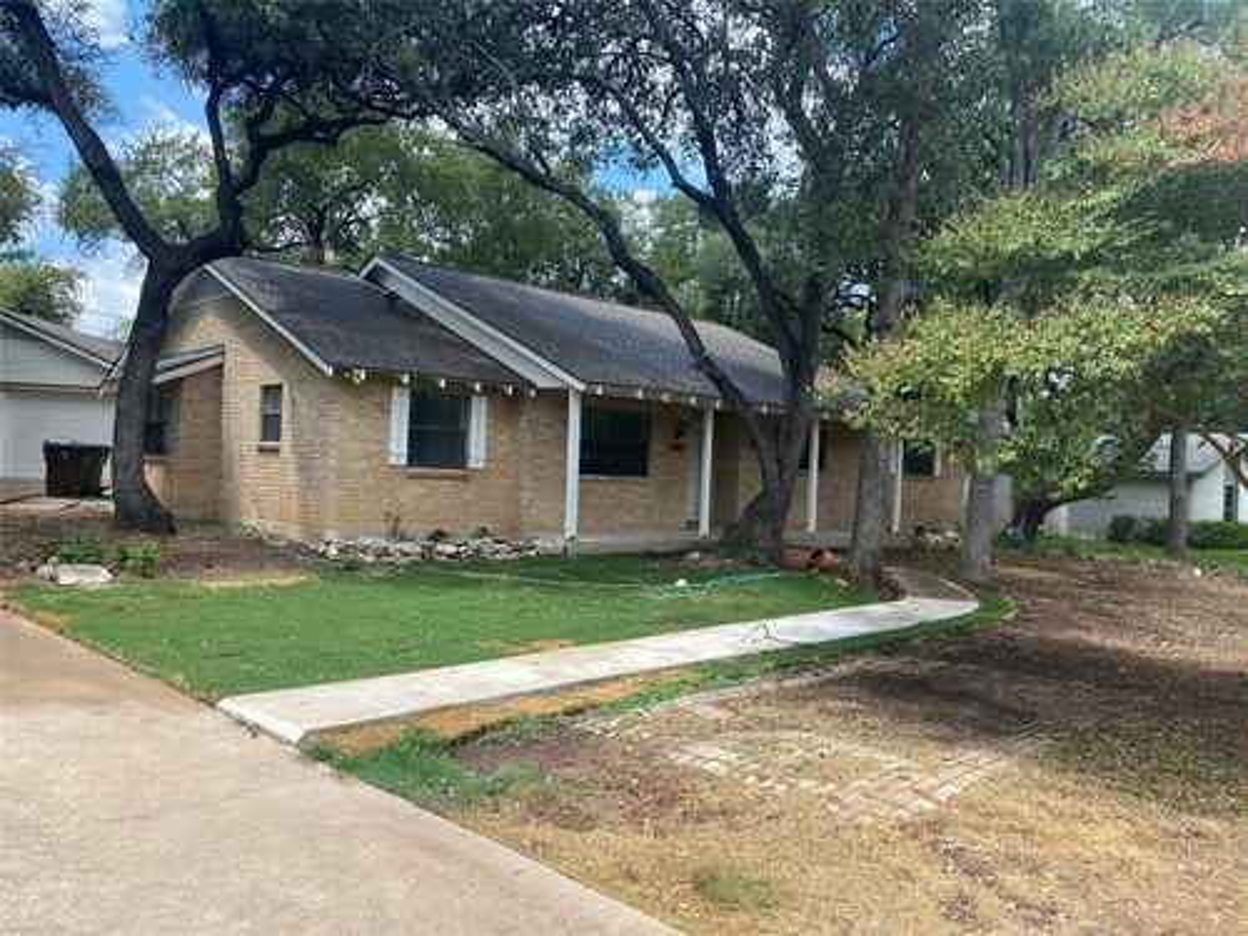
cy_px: 468
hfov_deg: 67.3
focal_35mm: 26
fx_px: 937
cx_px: 624
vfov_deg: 53.1
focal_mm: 4.25
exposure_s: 1/1016
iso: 32
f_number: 1.8
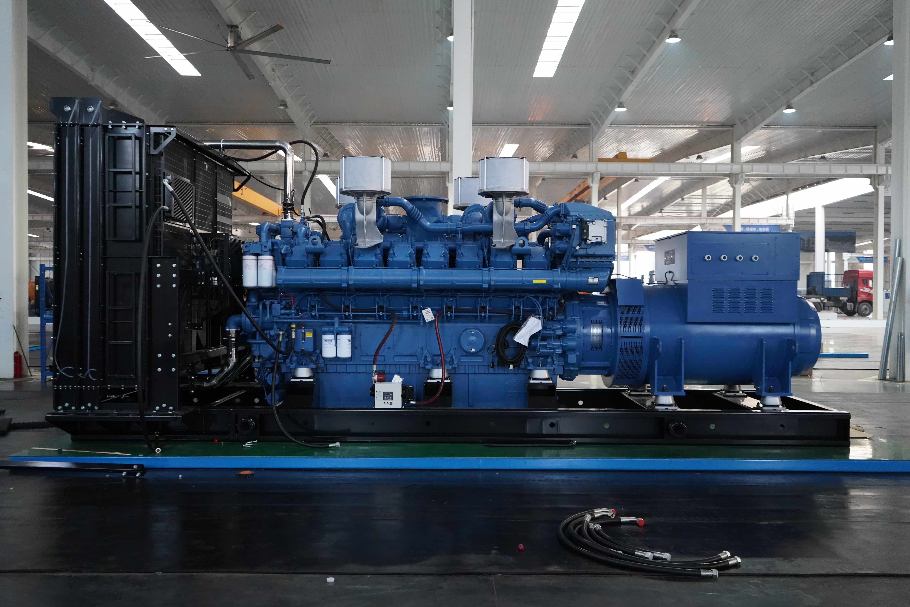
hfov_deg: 61.9
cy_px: 304
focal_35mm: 30
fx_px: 758
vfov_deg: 43.6
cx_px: 455
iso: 8000
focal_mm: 30
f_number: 3.5
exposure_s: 1/160
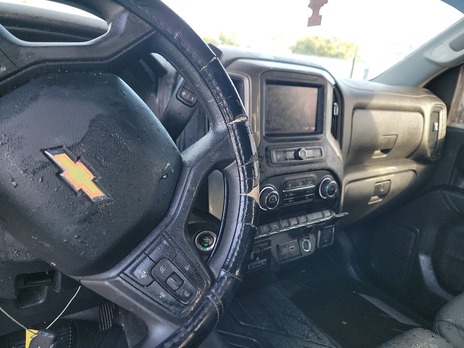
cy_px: 174
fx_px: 322
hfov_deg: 71.6
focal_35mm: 24
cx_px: 232
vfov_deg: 56.8
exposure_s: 1/59
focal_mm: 6.7
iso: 110
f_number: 1.8
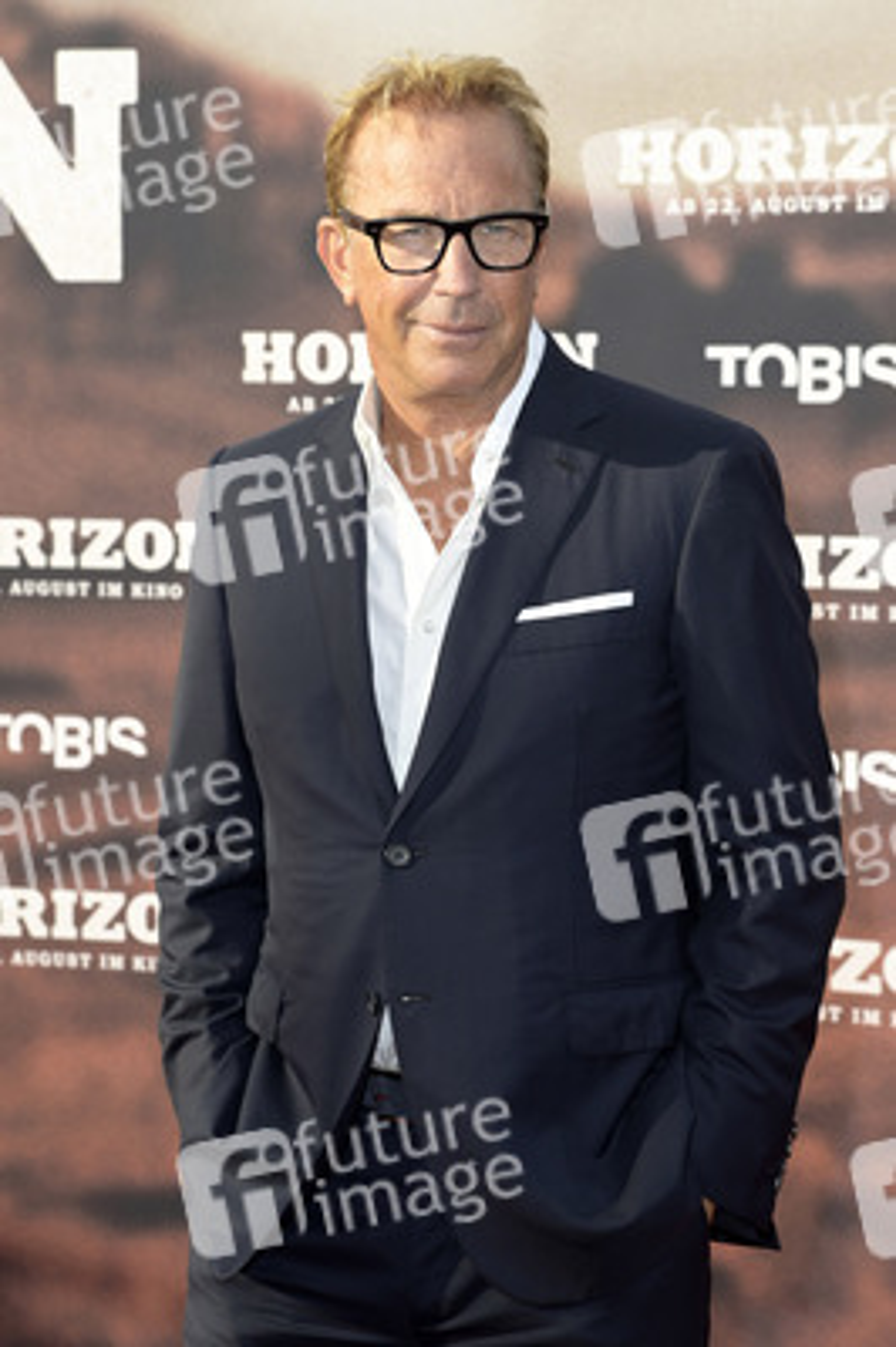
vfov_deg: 21.5
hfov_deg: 14.4
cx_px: 448
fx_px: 3553
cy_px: 674
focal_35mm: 95
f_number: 7.1
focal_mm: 95
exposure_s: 1/250
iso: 250
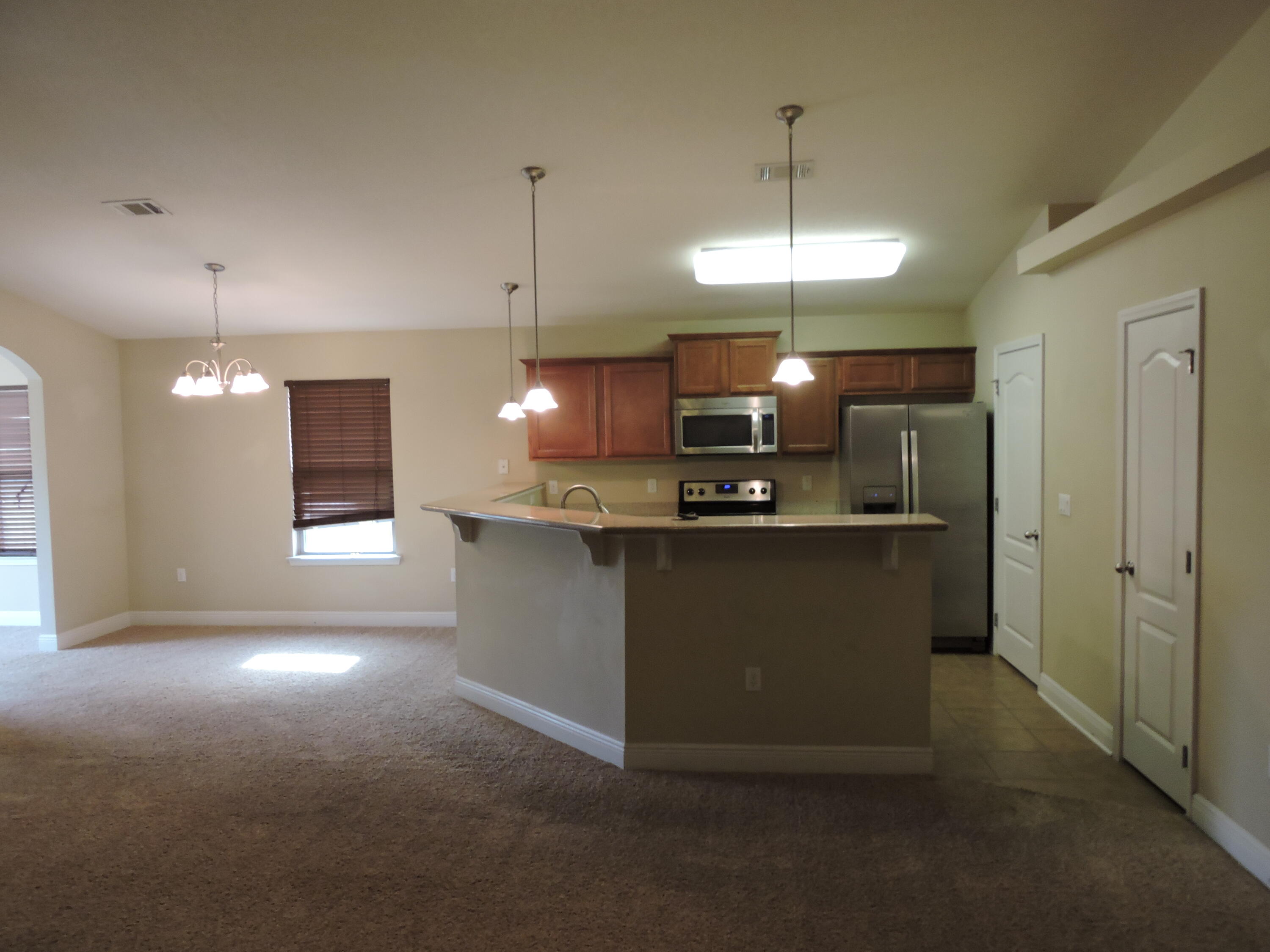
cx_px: 635
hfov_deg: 71.6
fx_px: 881
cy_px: 476
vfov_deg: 56.8
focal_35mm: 24
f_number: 3.3
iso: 250
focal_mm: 4.3
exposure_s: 1/30
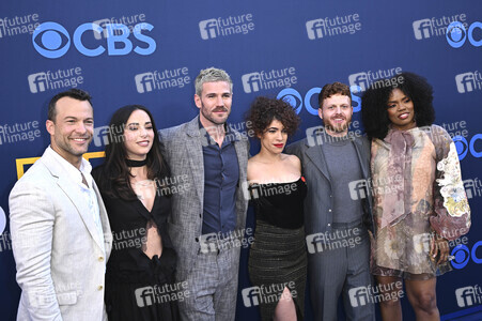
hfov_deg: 49.6
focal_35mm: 39
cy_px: 160
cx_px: 241
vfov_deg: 34.2
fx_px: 522
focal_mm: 39
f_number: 5.6
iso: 500
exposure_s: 1/200
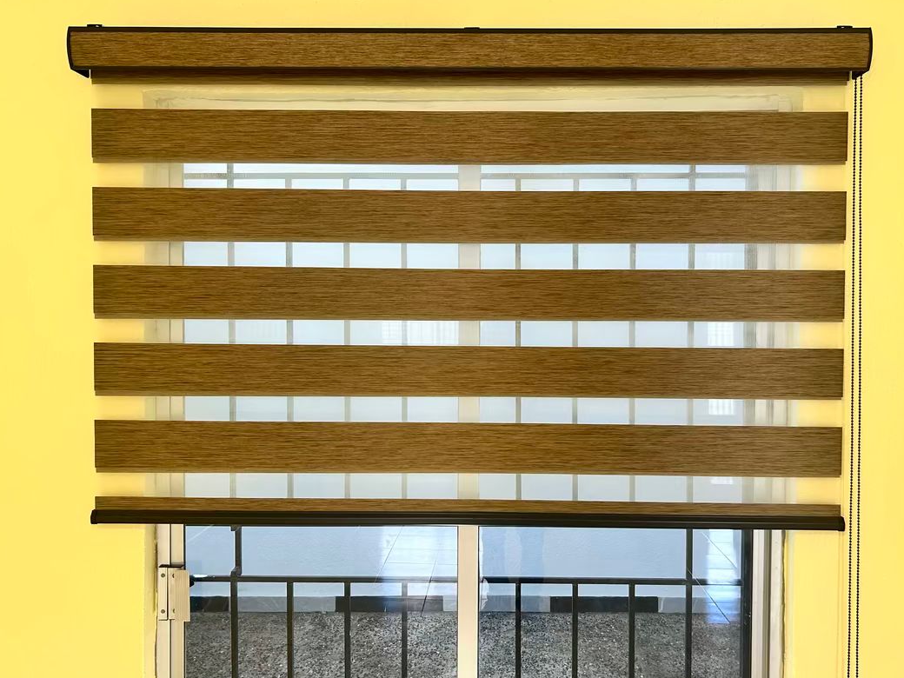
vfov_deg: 46.8
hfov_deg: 59.9
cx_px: 473
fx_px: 783
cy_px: 339
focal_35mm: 30
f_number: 1.5
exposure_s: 1/120
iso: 100
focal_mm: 5.7
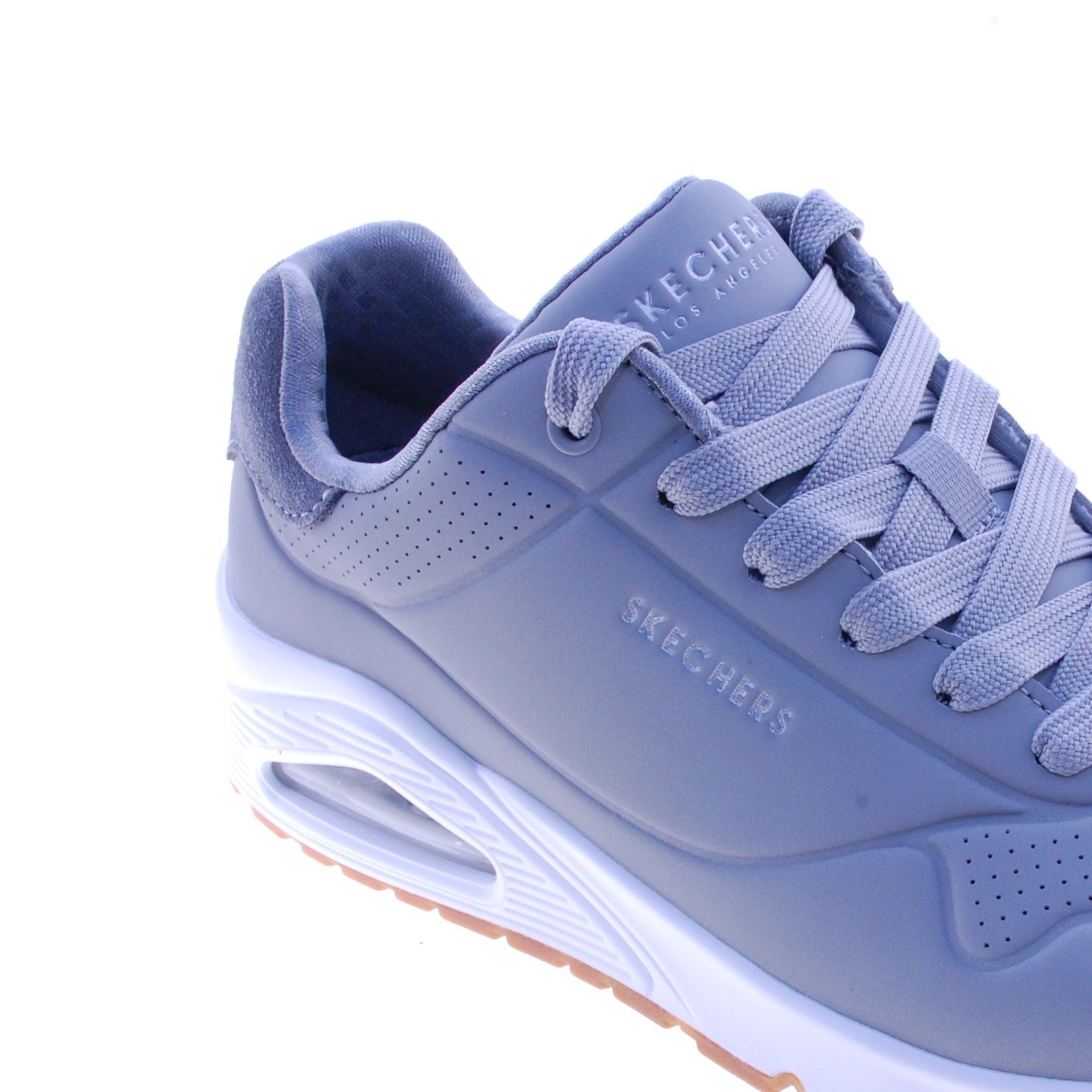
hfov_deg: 28.2
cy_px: 645
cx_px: 829
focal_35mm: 60
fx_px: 2141
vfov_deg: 28.6
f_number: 13
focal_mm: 26
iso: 800
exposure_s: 1/30
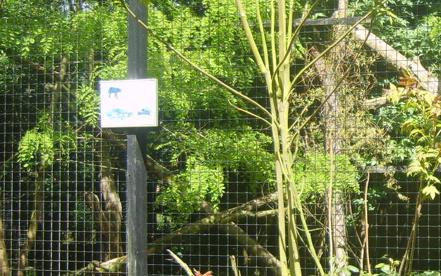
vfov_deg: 15.4
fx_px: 1021
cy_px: 129
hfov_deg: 22.9
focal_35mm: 85
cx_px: 487
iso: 50
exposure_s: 1/350
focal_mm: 7.4
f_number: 2.8
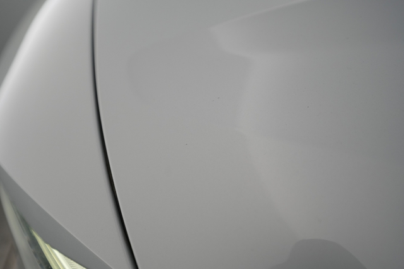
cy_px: 134
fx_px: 314
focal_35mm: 28
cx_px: 202
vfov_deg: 46.4
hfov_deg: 65.5
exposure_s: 1/100
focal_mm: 28
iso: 1000
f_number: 4.5
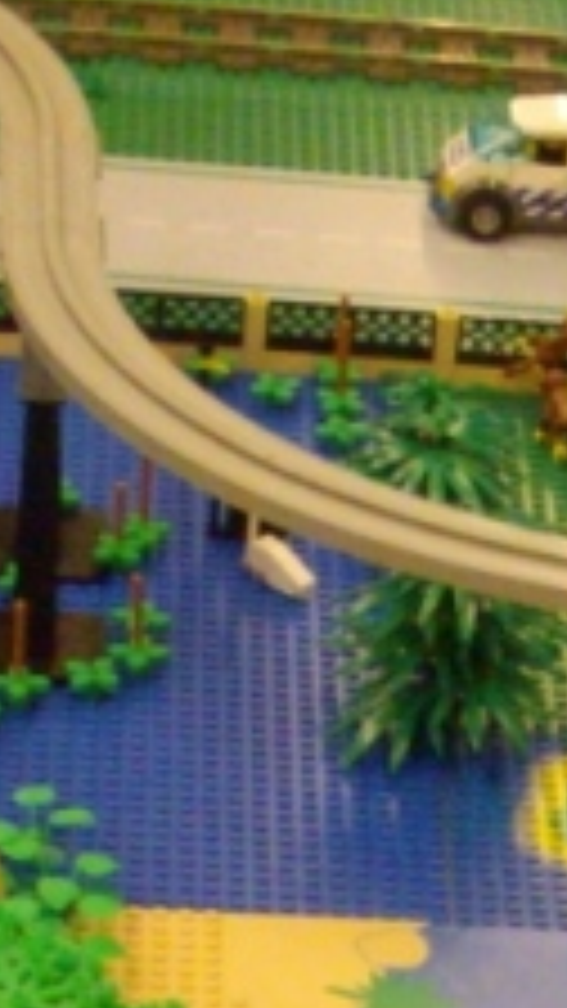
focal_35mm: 184
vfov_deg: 11.5
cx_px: 896
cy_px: 1233
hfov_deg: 6.5
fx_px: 4918
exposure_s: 1/20
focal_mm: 6.2
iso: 400
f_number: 2.8
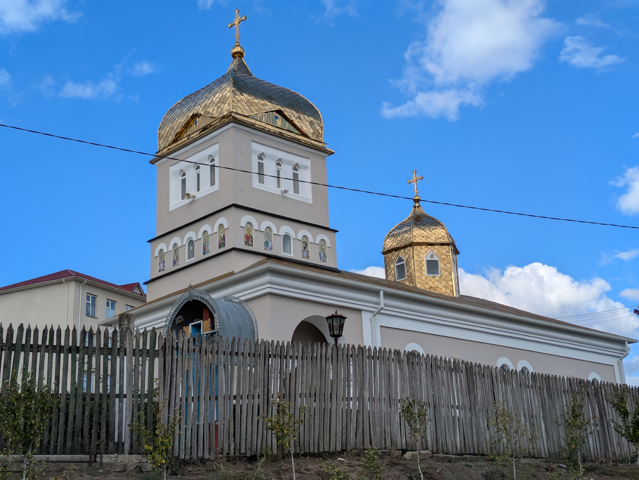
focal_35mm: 51
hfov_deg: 37.5
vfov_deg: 28.6
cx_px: 320
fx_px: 942
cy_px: 240
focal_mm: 5.43
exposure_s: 1/2212
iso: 50
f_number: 1.89
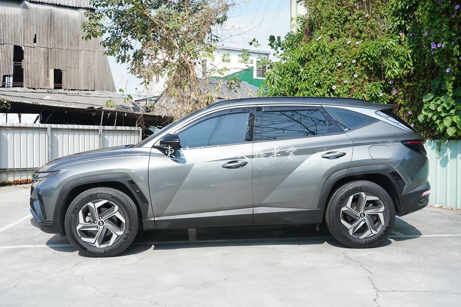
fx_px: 435
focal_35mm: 34
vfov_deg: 38.9
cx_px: 230
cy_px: 154
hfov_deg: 55.8
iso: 100
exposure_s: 1/160
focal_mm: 34
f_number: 8
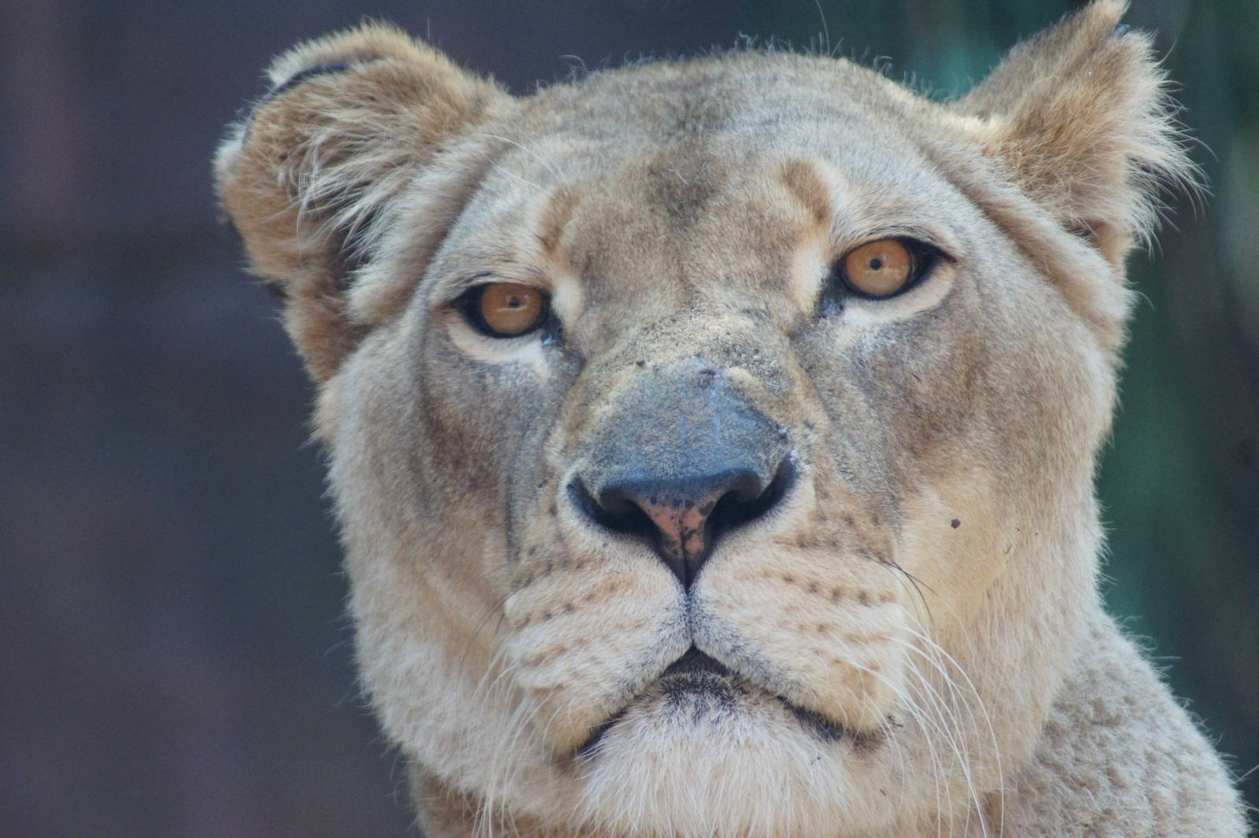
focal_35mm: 450
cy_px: 419
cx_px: 630
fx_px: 15729
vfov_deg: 3.1
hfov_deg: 4.6
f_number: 5.6
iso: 1600
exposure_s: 1/500
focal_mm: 300
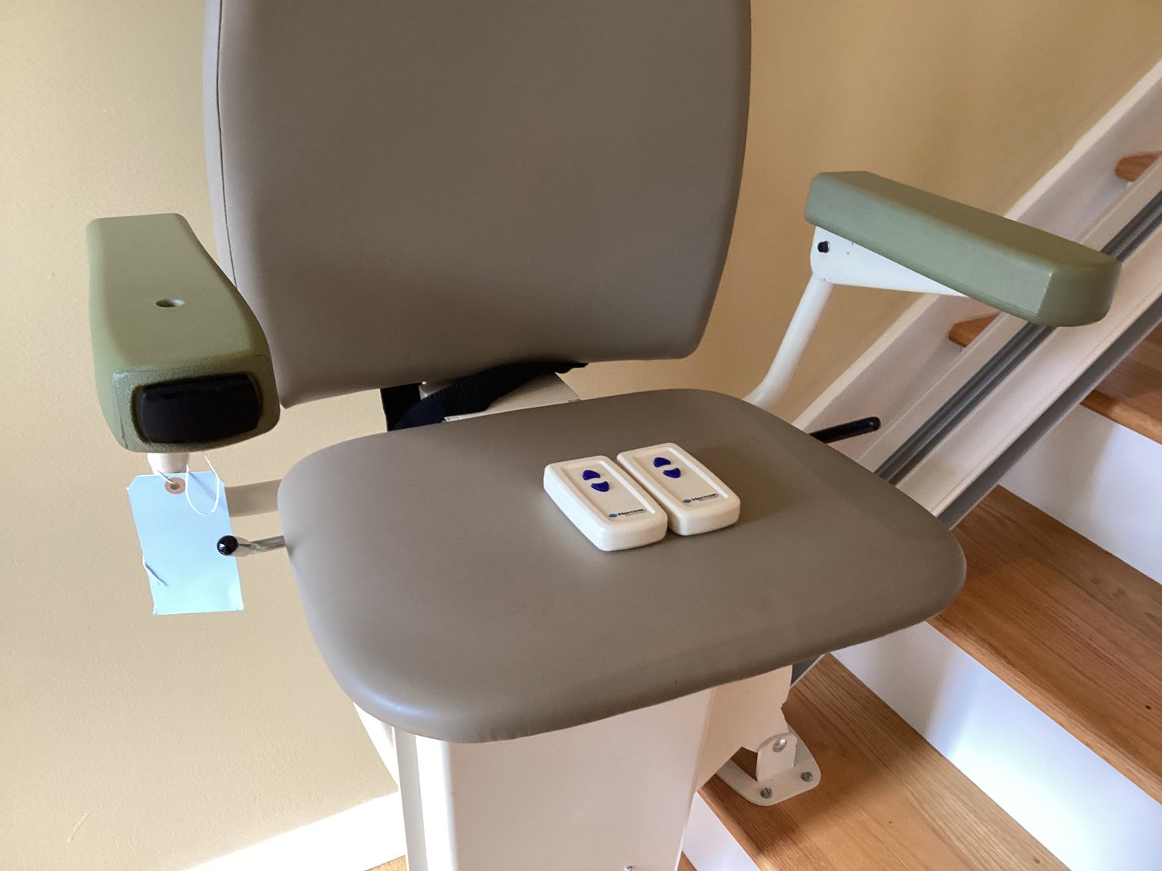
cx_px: 581
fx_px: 1041
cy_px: 436
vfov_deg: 45.4
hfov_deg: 58.3
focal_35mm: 31
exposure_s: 1/50
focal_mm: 3.3
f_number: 2.4
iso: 200
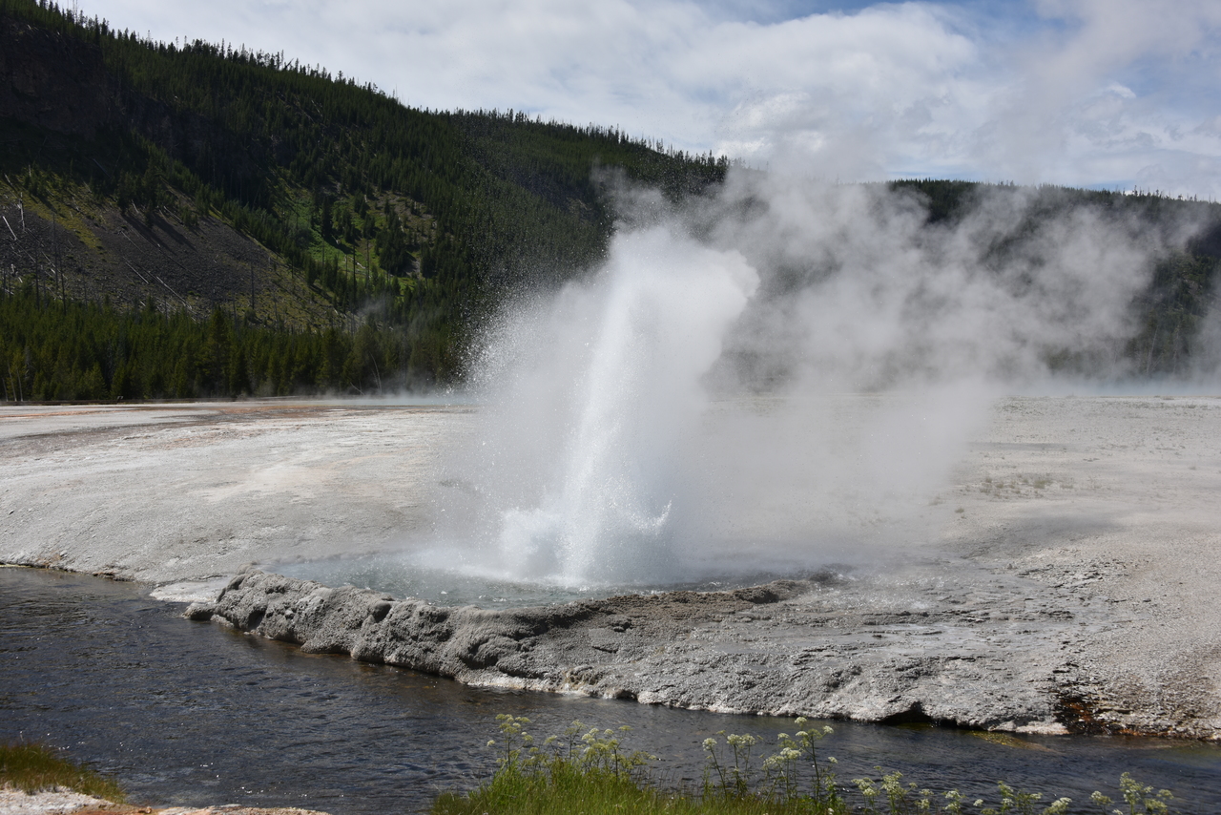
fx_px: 1493
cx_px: 610
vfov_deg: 30.5
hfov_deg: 44.5
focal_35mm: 44
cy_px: 408
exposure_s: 1/400
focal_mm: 44
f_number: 10
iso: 100
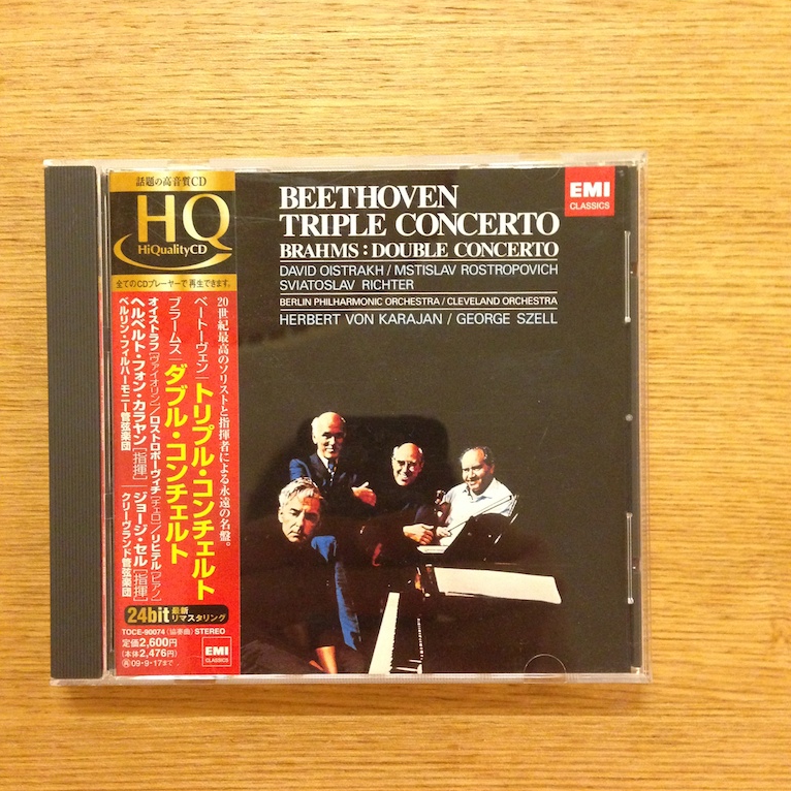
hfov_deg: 42.8
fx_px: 1008
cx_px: 396
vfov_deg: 42.8
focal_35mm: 39
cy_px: 436
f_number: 2.4
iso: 500
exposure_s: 1/15
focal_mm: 4.12
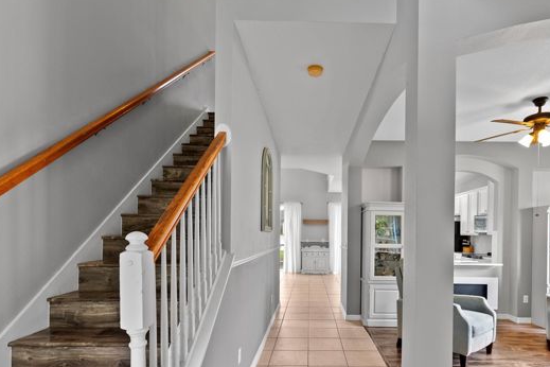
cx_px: 309
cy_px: 235
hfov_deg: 86.5
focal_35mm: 19
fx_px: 290
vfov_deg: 63.4
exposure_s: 1/2.5
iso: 250
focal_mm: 14
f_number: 7.1
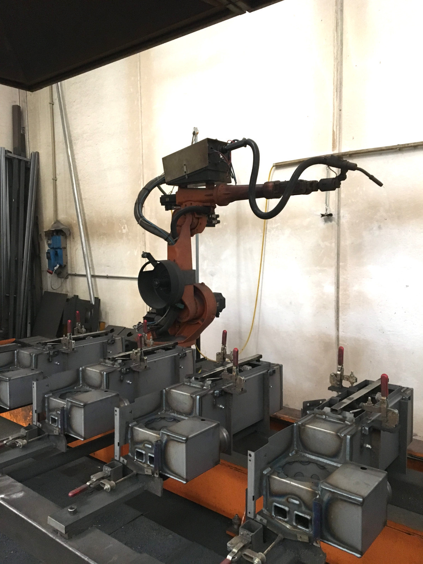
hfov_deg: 48.2
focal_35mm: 29
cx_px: 212
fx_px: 472
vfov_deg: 61.7
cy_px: 282
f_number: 2.2
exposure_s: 1/25
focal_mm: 4.2
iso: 200
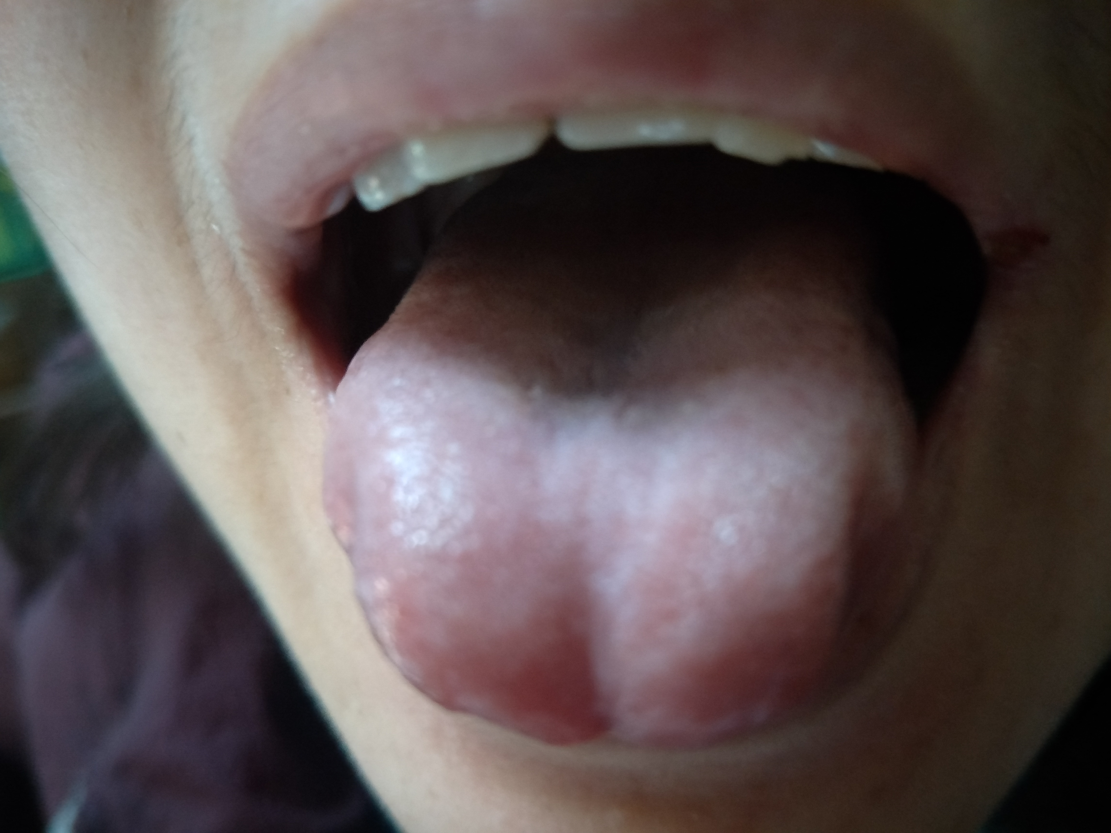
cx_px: 556
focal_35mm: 24
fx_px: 770
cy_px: 416
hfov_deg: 71.6
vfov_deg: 56.8
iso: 554
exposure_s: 1/14
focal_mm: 4.1
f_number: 1.7
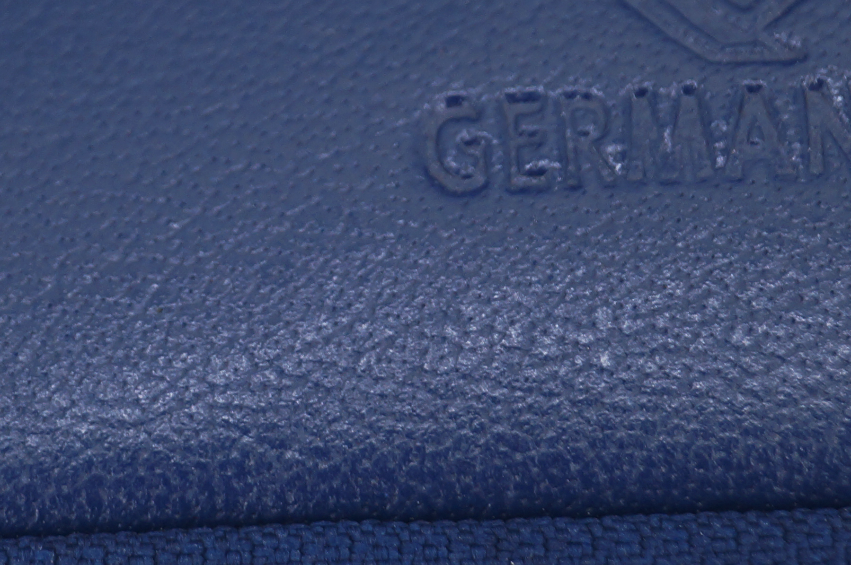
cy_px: -73
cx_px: 343
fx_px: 5290
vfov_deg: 6.1
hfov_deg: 9.2
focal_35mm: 224
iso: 320
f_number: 5.6
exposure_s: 1/100
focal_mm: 55
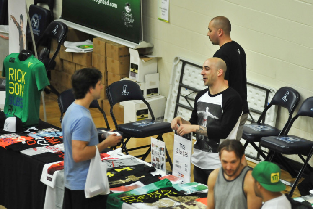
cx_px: 212
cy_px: 92
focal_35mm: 274
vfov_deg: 5.0
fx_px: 2381
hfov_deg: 7.5
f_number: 2.8
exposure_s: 1/320
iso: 2500
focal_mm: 200
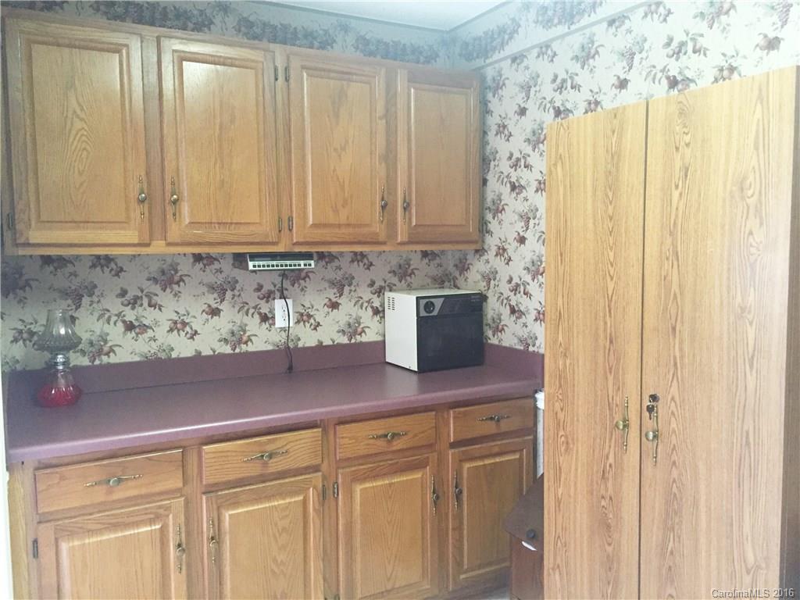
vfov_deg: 48.2
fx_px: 670
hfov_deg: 61.7
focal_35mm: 29
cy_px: 300
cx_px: 400
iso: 250
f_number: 2.2
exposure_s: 1/24
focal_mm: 4.15
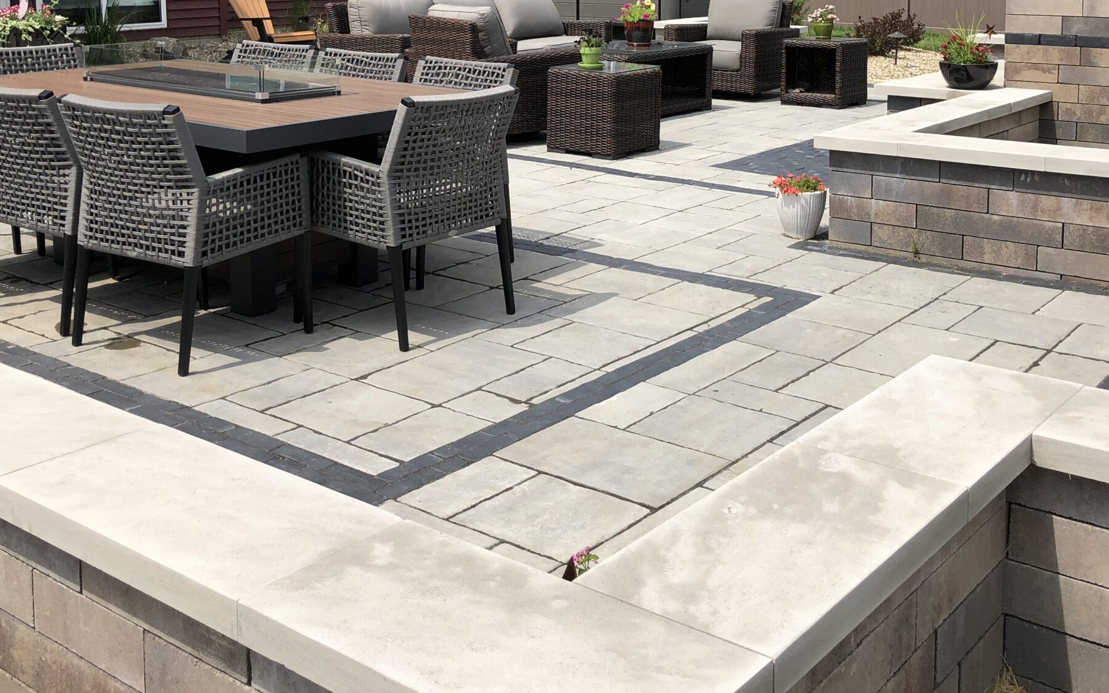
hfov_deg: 47.2
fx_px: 1270
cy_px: 105
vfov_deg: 29.6
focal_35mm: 42
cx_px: 585
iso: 20
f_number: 1.8
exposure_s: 1/2433
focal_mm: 3.99
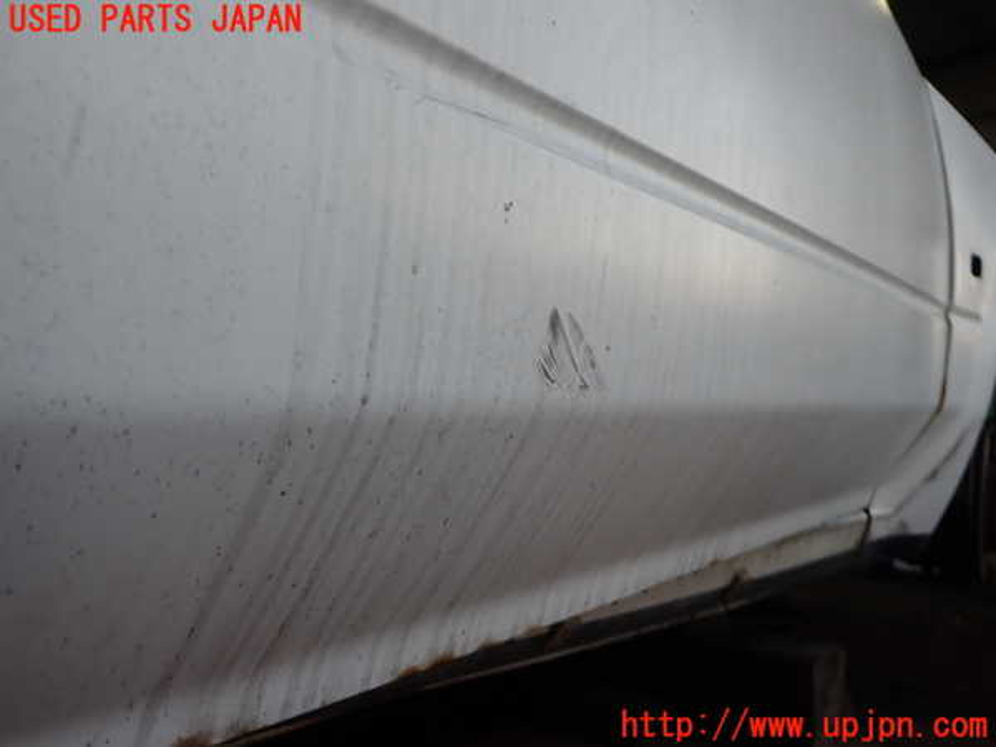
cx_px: 498
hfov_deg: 60.0
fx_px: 863
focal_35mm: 30
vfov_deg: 46.8
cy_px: 374
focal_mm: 5.4
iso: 100
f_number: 2.3
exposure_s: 1/160
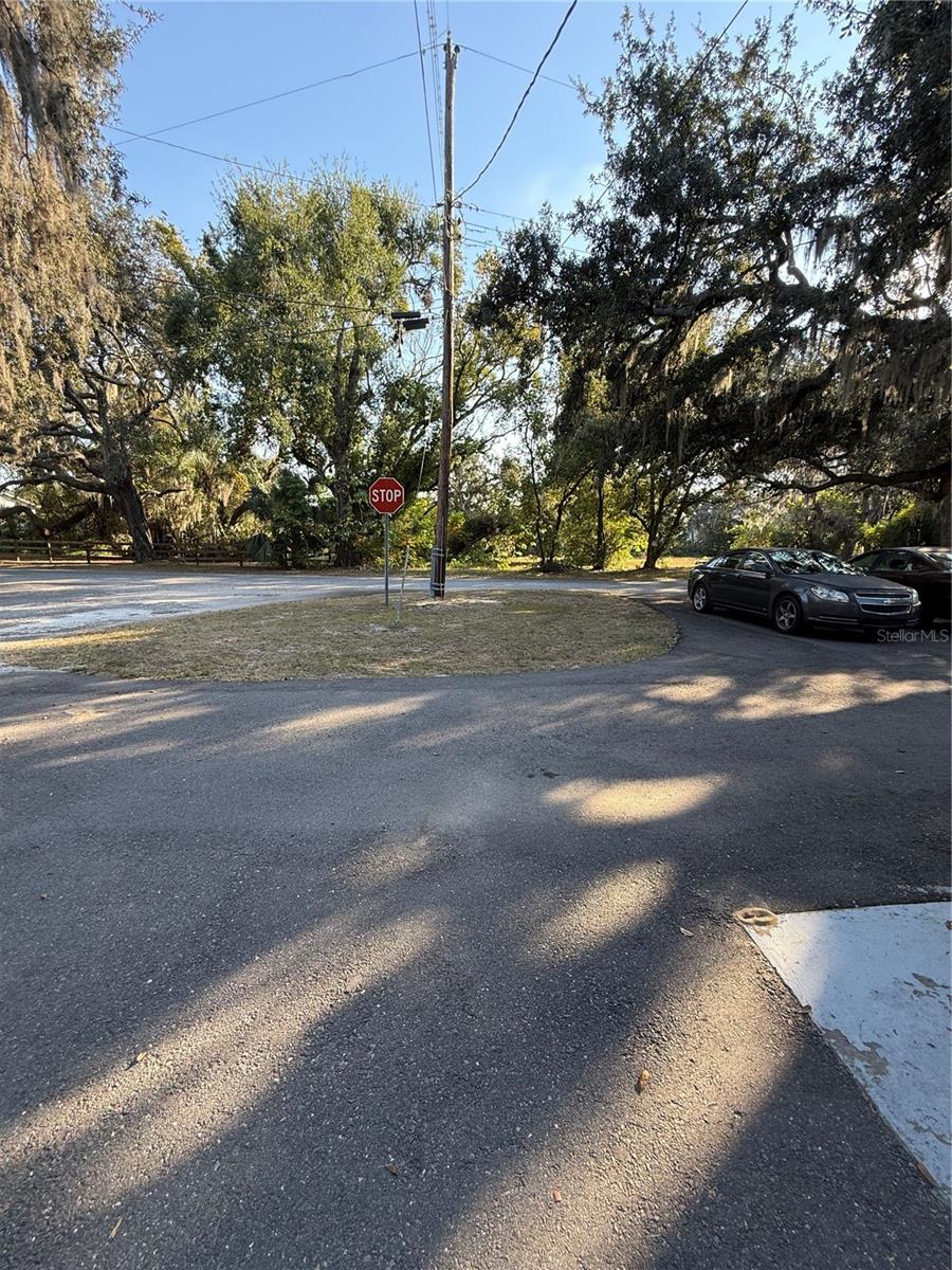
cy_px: 635
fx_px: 513
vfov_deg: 102.1
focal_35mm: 14
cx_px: 476
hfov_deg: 85.7
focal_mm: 2.22
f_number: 2.2
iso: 64
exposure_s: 1/171
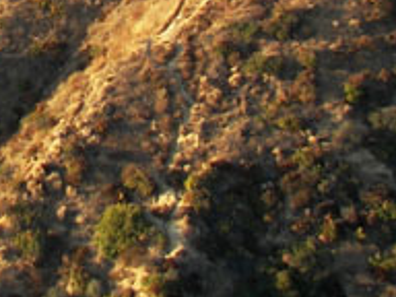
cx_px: -64
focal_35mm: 150
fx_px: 1716
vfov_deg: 9.7
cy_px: -72
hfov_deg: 12.9
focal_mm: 6
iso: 50
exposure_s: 1/100
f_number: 2.8
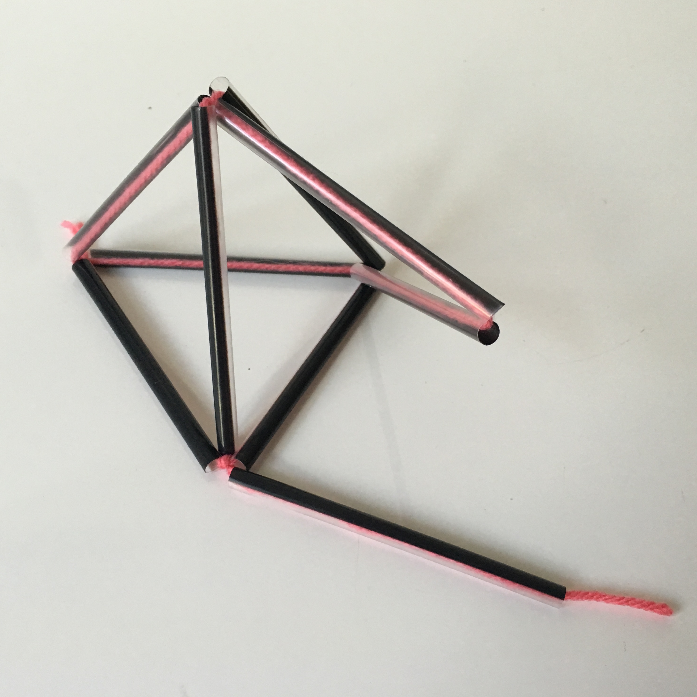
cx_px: 357
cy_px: 343
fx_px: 797
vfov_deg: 47.2
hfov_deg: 47.2
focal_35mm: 35
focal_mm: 4.15
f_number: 2.2
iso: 64
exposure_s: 1/33
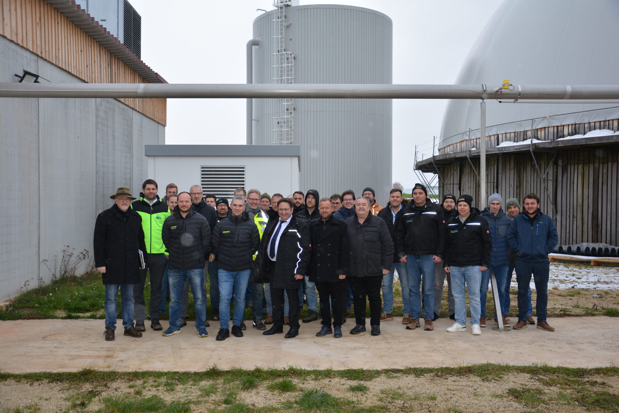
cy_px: 206
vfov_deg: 35.5
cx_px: 310
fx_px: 645
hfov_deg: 51.3
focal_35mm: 38
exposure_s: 1/200
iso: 200
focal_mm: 25
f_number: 4
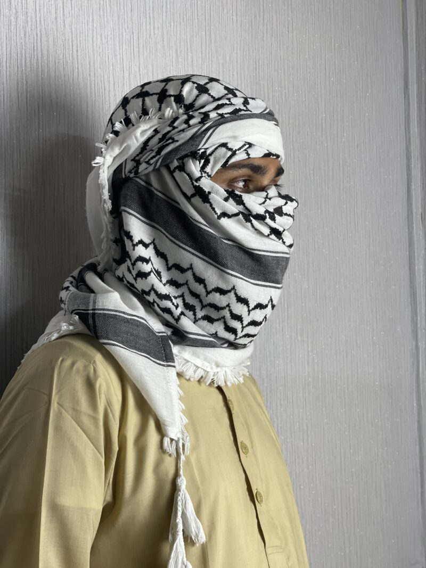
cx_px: 213
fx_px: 1050
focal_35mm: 64
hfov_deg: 22.9
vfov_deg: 30.3
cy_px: 284
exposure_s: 1/100
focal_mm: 7.5
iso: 80
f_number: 2.2
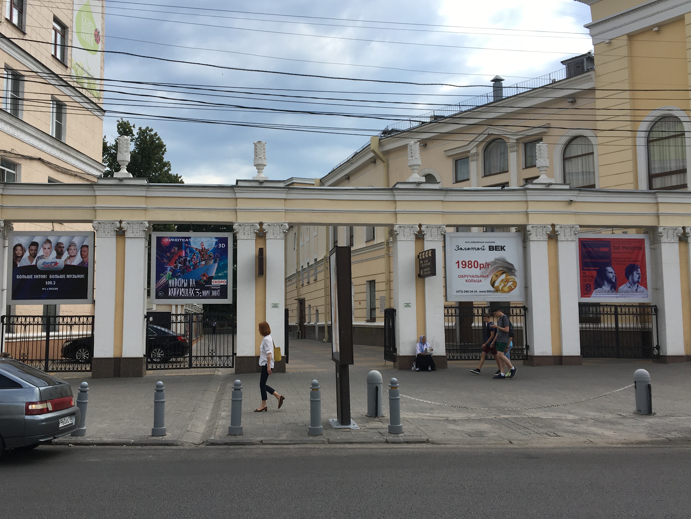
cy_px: 244
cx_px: 303
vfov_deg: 38.7
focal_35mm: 37
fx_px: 739
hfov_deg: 50.0
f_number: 2.2
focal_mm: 4.15
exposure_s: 1/1374
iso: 25
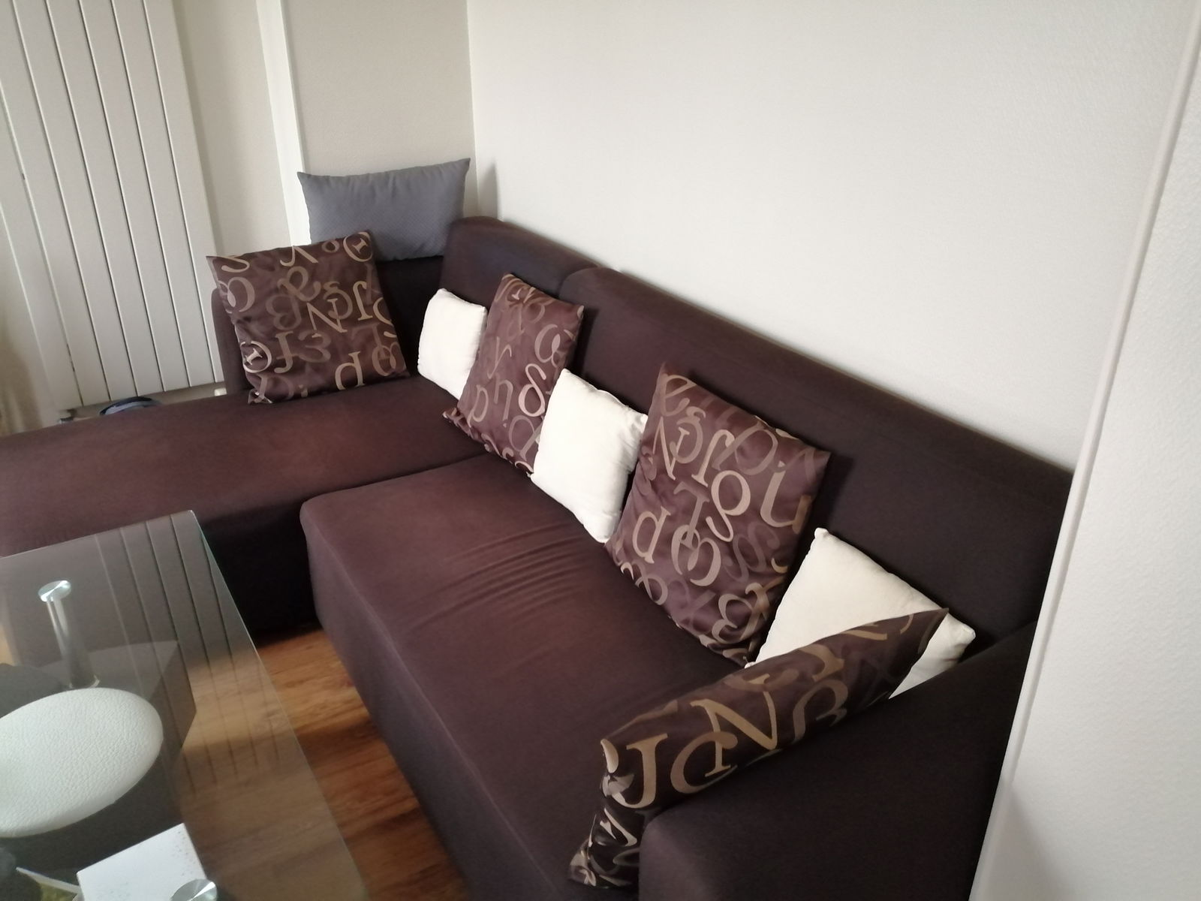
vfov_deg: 53.1
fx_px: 902
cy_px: 450
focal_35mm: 26
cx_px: 600
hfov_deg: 67.3
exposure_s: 1/50
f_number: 1.8
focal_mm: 3.62
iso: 640
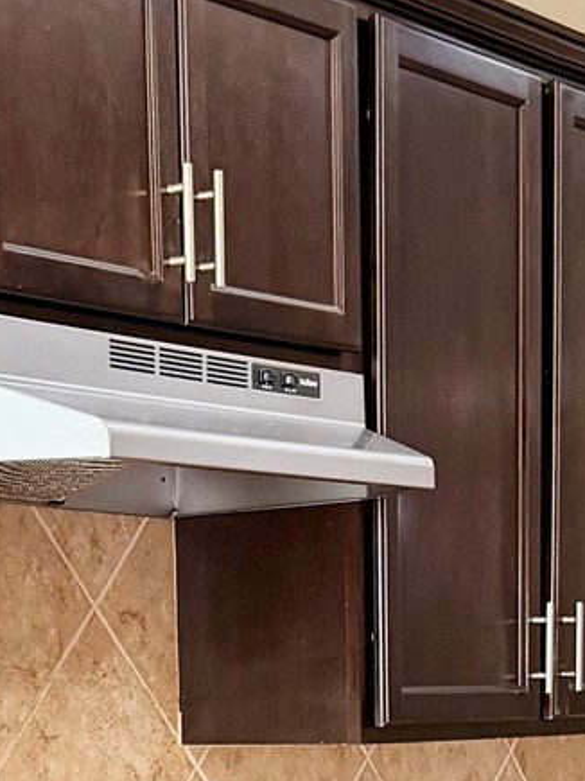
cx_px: 309
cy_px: 1031
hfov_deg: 13.1
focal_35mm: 113
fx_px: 2547
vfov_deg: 16.4
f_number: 1.78
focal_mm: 6.76
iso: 200
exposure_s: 1/60
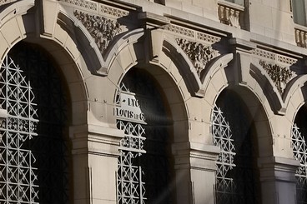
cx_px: -67
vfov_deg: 10.8
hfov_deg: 15.6
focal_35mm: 126
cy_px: -10
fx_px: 1074
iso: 200
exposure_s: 1/160
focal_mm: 29
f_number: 11
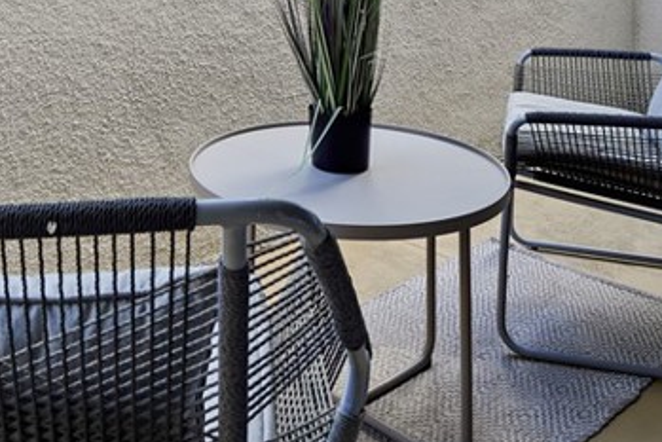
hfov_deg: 41.1
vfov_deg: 24.8
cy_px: -138
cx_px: 197
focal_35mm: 47
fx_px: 865
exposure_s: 1/50
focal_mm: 16
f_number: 7.1
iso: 200
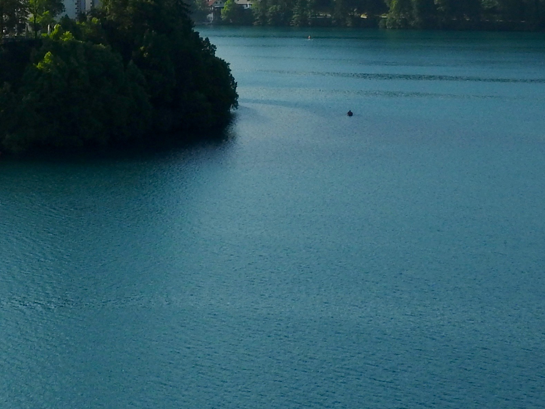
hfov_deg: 16.5
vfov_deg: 12.4
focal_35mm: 117
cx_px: 27
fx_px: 1842
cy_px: -60
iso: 100
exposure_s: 1/1000
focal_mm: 7.2
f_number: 3.8
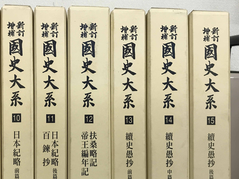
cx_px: 96
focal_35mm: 42
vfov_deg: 34.3
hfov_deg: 44.6
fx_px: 290
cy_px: 104
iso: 40
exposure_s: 1/25
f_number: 1.8
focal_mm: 3.99
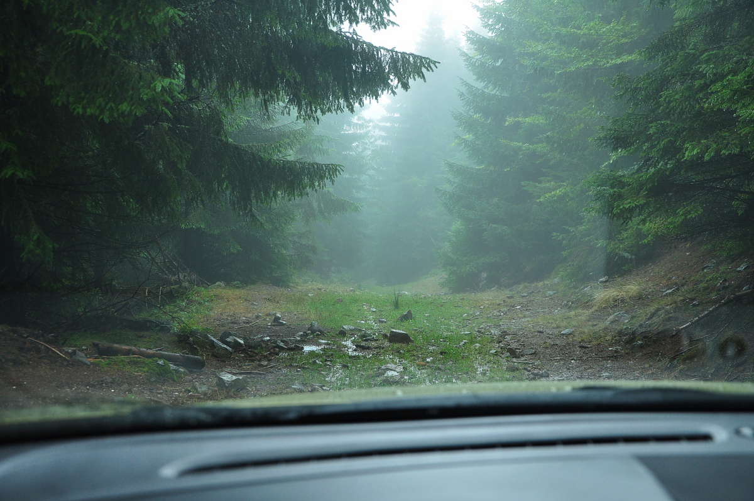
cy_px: 250
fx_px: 941
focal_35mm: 45
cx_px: 377
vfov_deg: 29.8
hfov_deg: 43.7
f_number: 5.6
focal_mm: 30
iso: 400
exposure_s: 1/125
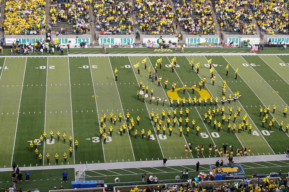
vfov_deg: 19.8
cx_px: 185
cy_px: 85
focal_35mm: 69
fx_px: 551
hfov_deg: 29.2
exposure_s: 1/750
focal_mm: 33
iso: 200
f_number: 5.6
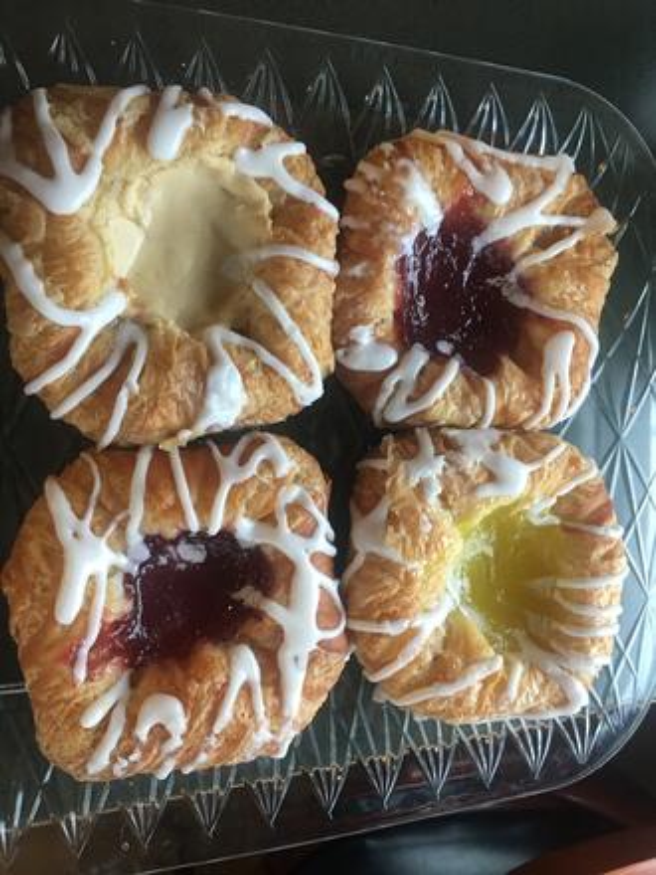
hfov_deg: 48.2
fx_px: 733
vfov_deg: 61.7
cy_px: 438
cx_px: 328
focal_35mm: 29
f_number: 2.2
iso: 50
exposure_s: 1/15
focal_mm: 4.15
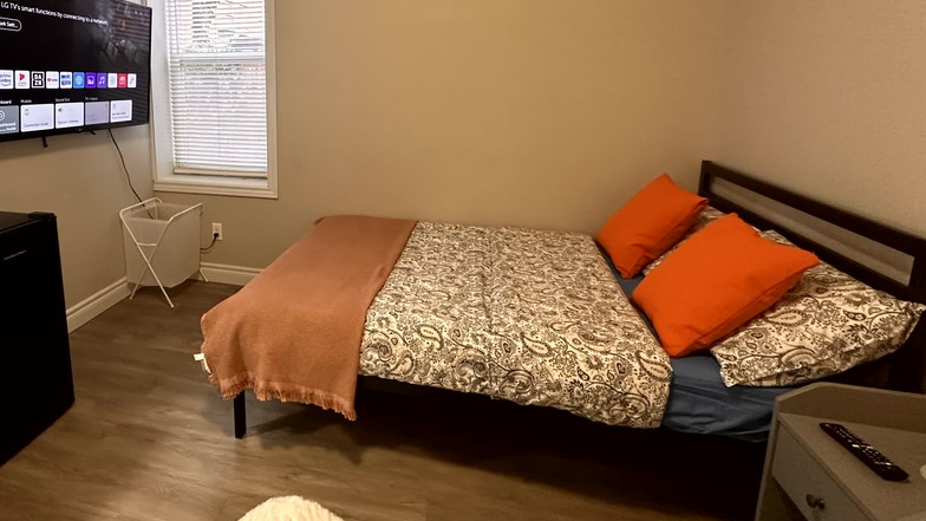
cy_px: 176
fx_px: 516
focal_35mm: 21
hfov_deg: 81.0
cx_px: 308
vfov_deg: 52.6
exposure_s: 1/60
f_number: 2.2
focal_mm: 2.22
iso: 320
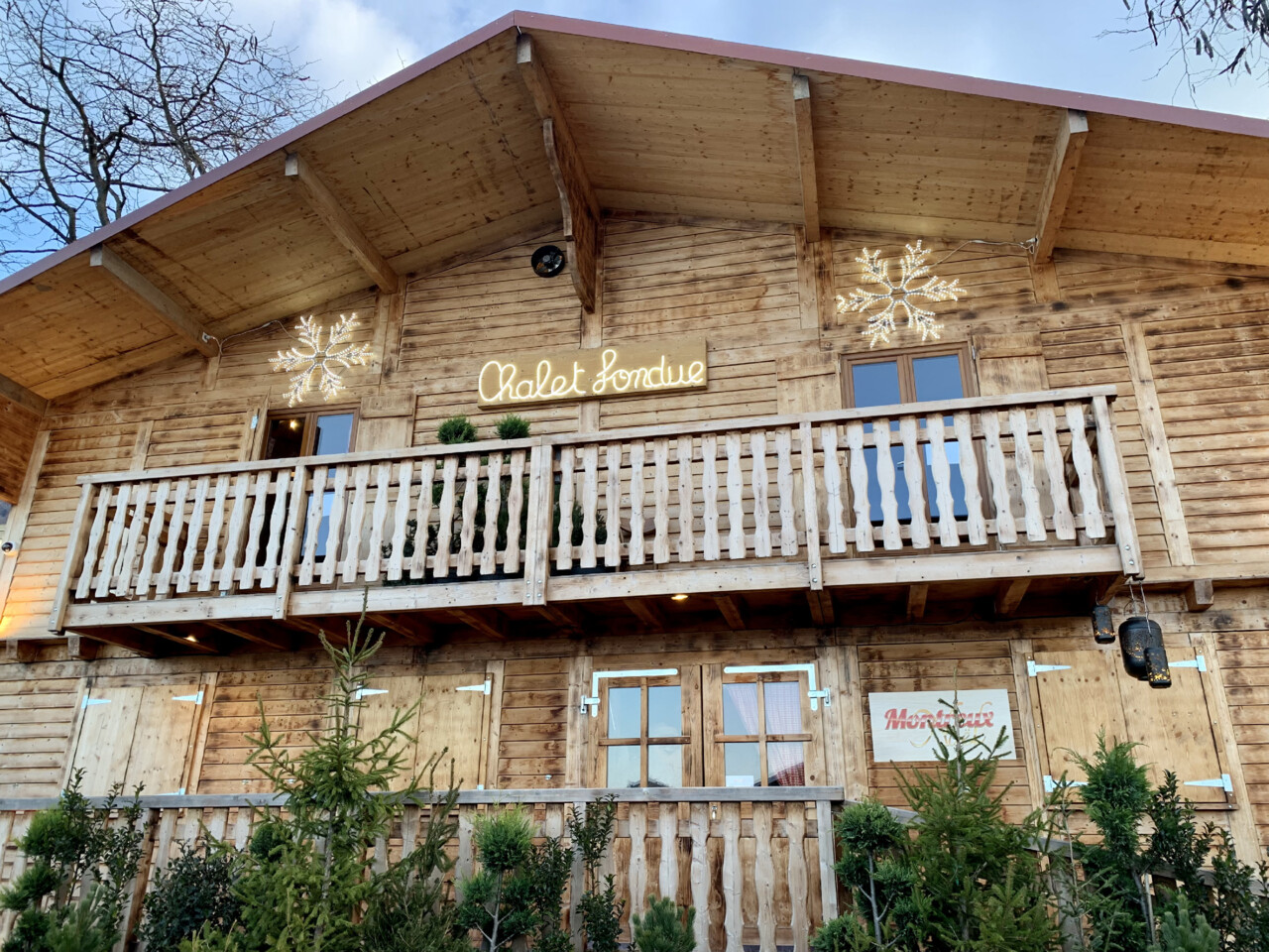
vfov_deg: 53.1
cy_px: 476
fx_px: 953
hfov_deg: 67.3
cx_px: 634
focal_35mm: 26
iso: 25
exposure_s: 1/121
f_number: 1.8
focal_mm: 4.25
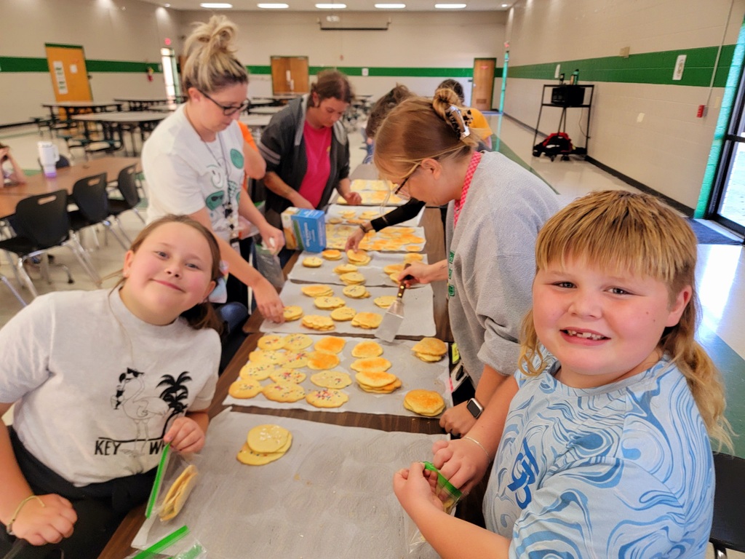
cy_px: 280
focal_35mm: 24
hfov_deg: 71.6
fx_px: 517
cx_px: 372
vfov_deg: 56.8
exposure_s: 1/120
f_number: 1.8
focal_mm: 6.7
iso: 250
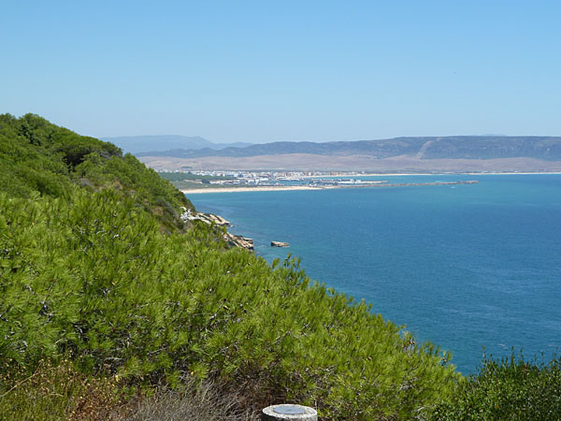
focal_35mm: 67
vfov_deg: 21.9
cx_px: 280
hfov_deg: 29.0
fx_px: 1086
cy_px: 210
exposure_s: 1/500
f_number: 4.5
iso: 80
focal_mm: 11
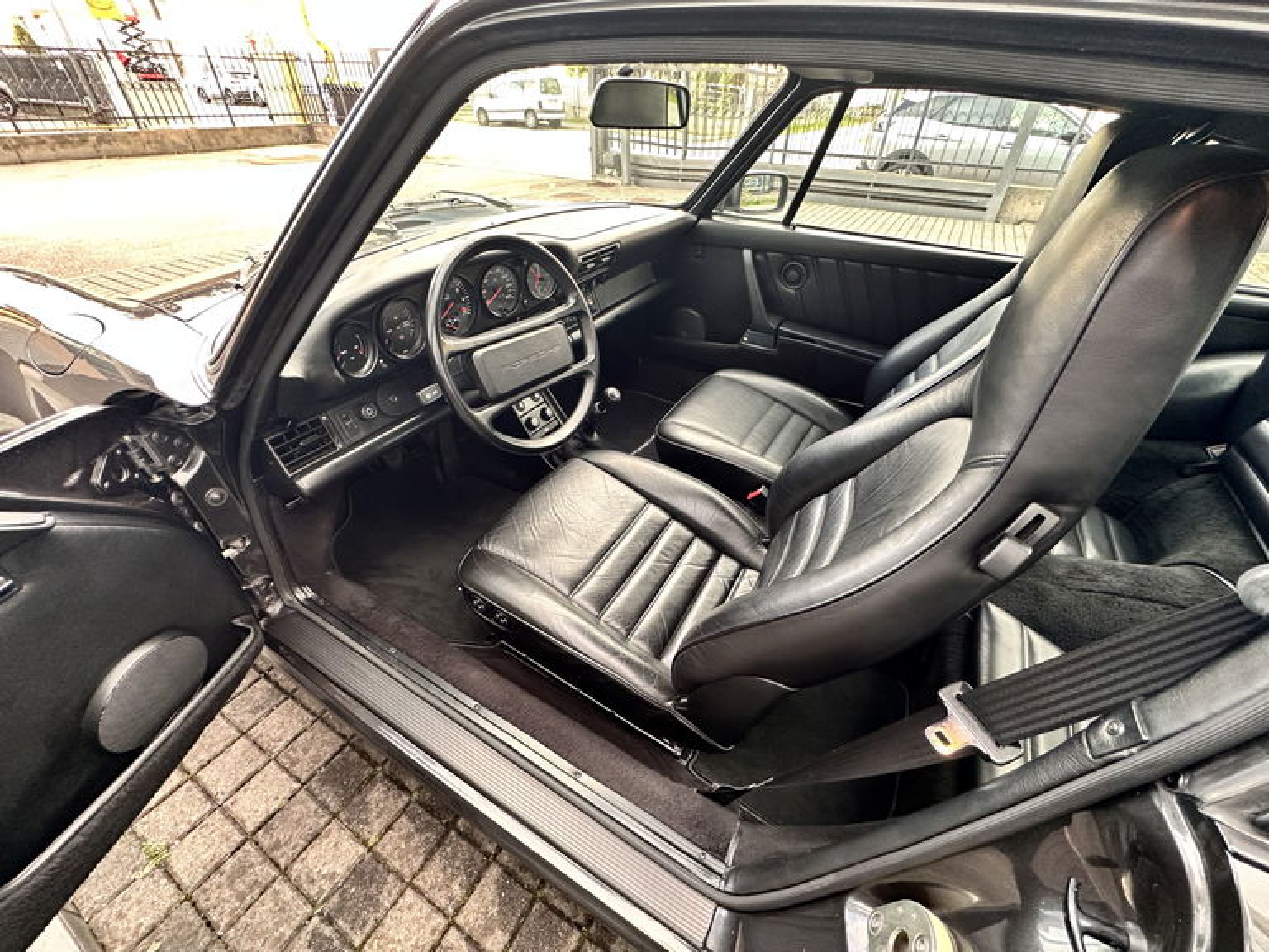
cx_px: 634
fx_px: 513
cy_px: 476
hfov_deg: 102.1
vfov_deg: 85.7
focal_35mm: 14
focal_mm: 2.22
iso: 250
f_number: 2.2
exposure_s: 1/99
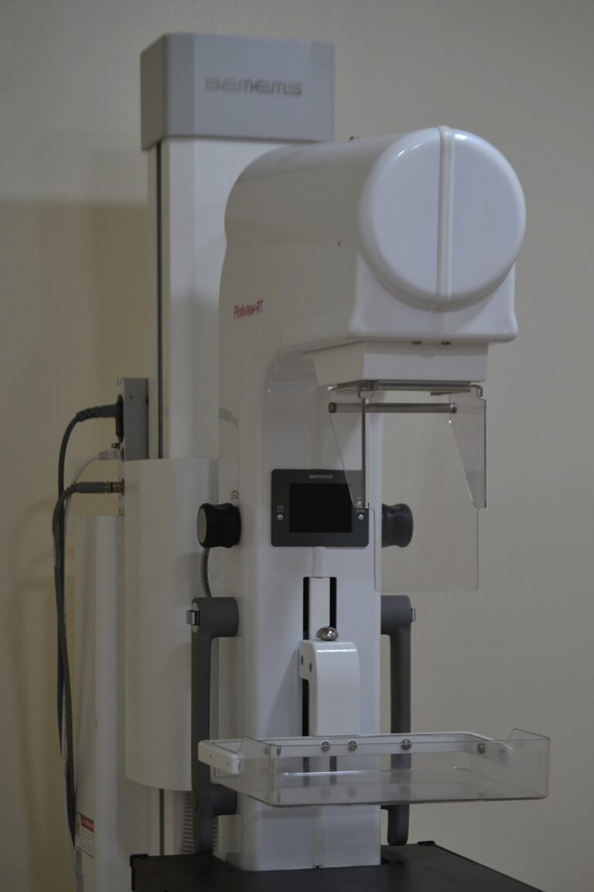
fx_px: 2042
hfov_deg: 16.6
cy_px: 446
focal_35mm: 82
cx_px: 297
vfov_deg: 24.6
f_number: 5
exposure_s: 1/100
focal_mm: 55
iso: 400
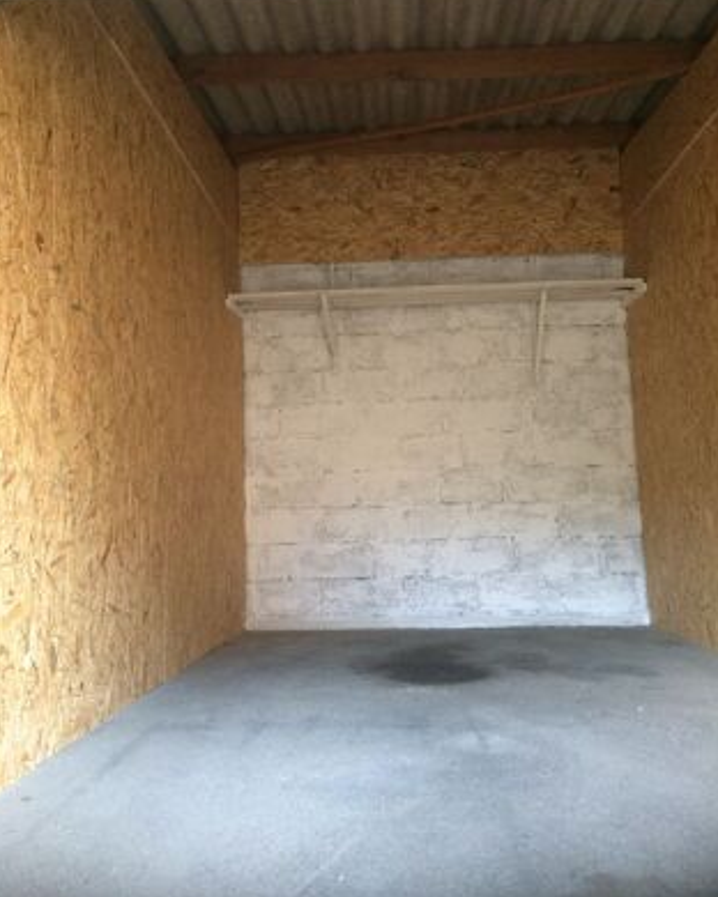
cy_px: 422
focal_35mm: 31
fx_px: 823
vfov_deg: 57.1
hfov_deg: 47.1
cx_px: 352
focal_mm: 4.15
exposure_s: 1/33
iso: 320
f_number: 2.2
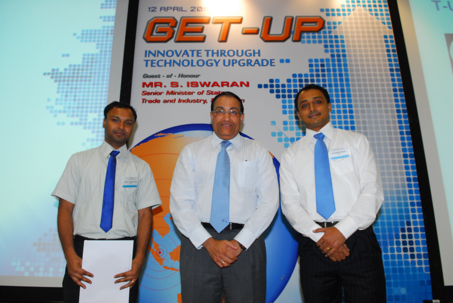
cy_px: 152
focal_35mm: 26
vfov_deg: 50.5
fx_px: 321
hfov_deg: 70.4
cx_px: 226
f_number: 5.6
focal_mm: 17
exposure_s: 1/60
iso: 1000
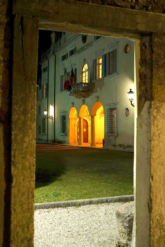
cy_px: 124
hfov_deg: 33.4
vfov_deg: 48.4
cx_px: 82
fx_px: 275
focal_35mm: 40
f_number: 5
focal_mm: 40
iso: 2500
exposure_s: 1/60
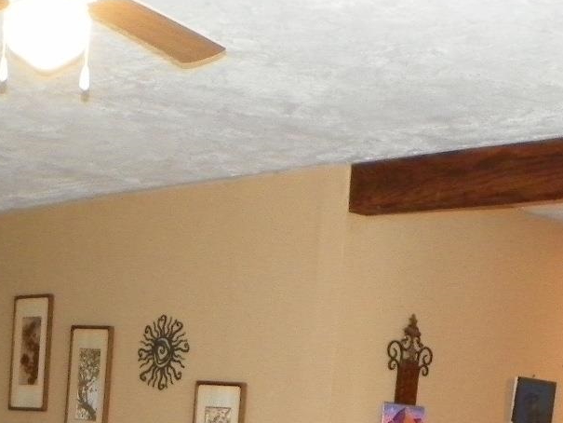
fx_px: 1432
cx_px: 19
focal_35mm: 88
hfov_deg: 21.6
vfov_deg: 15.2
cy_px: 676
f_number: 2.8
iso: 200
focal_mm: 4.6
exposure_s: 1/30
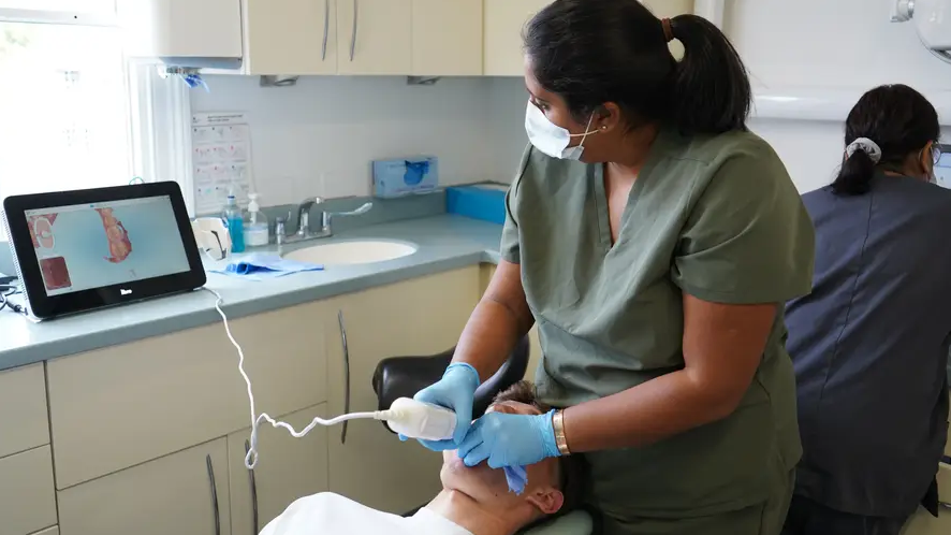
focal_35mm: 33
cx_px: 479
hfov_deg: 59.5
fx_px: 832
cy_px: 234
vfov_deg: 35.6
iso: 640
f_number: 4
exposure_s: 1/160
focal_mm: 31
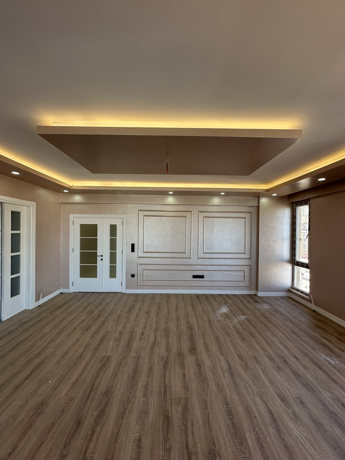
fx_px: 186
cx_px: 172
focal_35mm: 14
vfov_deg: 102.1
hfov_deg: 85.7
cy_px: 230
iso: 40
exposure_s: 1/142
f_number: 2.2
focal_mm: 2.22
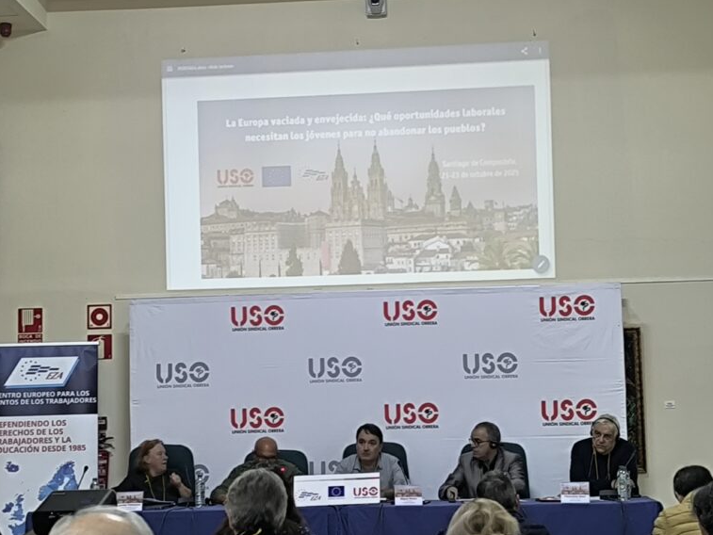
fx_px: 1463
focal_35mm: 71
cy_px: 268
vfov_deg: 20.7
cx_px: 357
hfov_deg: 27.4
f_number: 1.65
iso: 1000
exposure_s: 1/25
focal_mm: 6.14
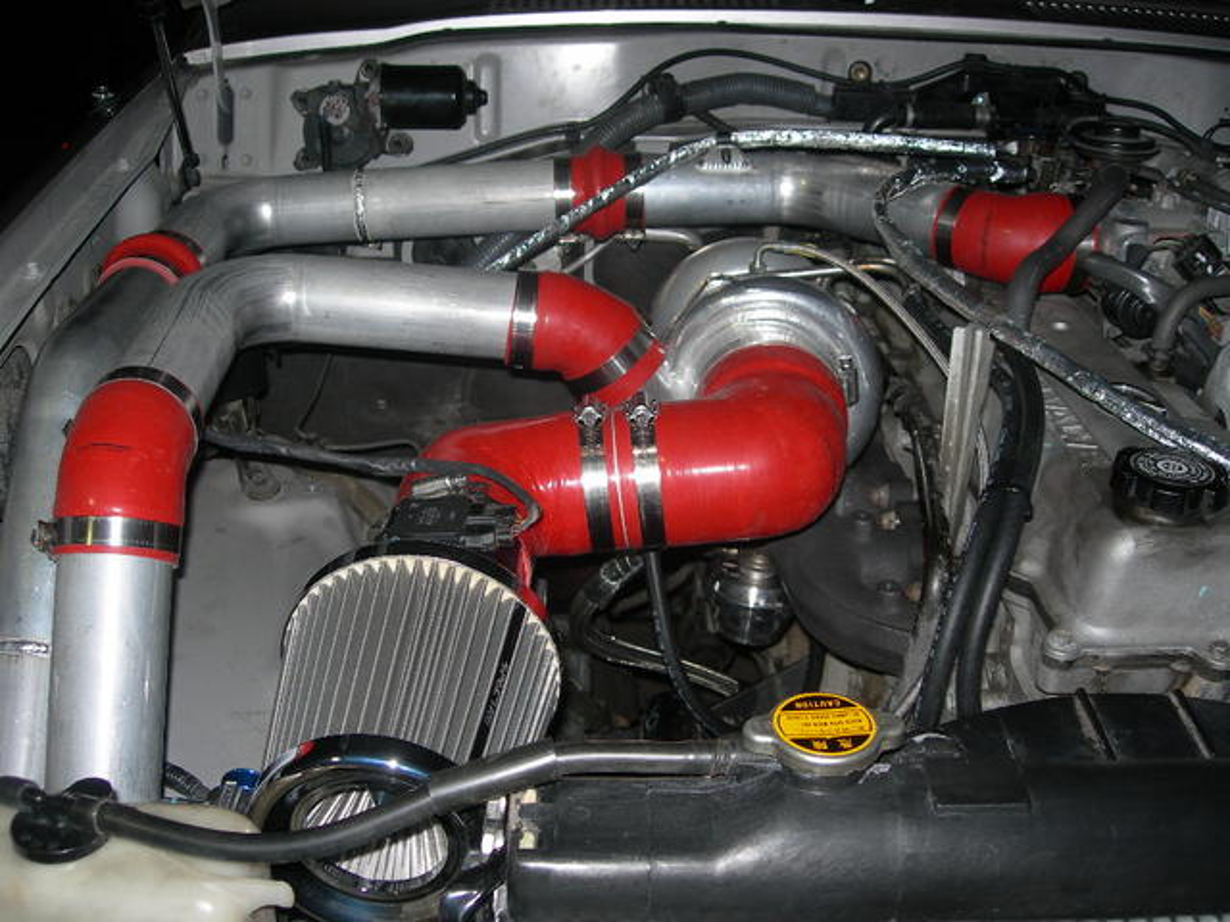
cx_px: 615
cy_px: 461
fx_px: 1350
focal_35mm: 38
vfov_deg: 37.7
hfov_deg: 49.0
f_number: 2.8
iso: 50
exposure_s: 1/60.1
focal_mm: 7.8
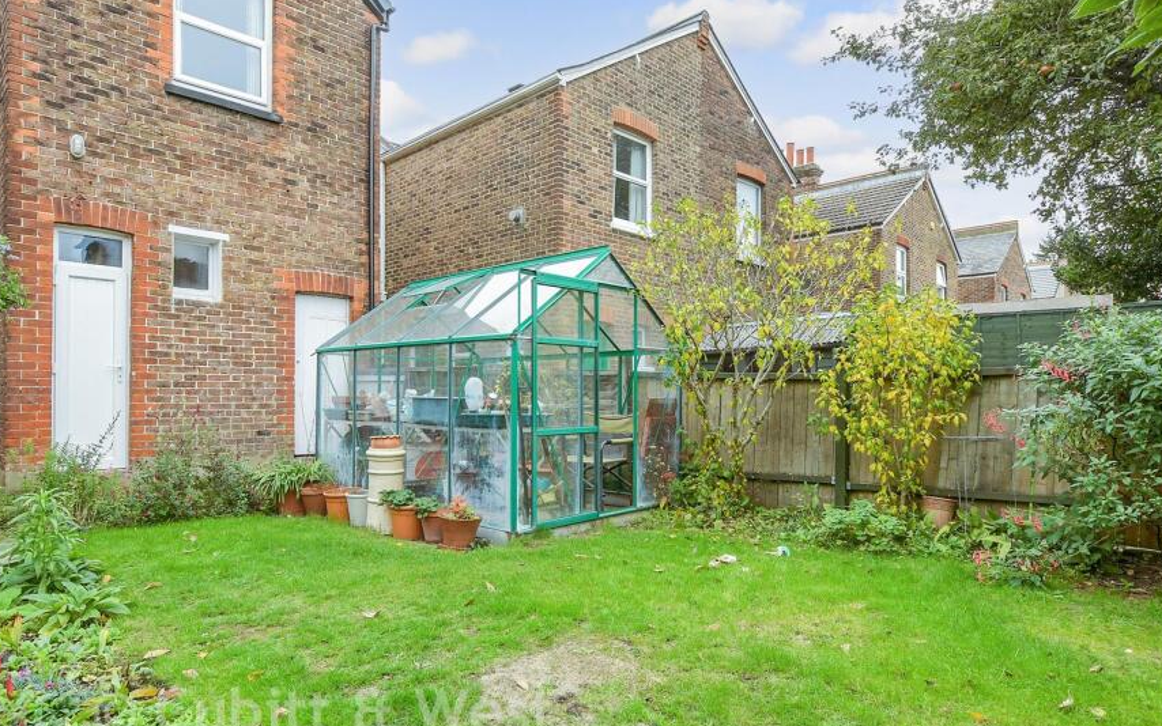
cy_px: 394
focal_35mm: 22
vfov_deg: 55.0
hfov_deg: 79.6
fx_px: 697
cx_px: 546
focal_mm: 12
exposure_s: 1/15
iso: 160
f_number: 8
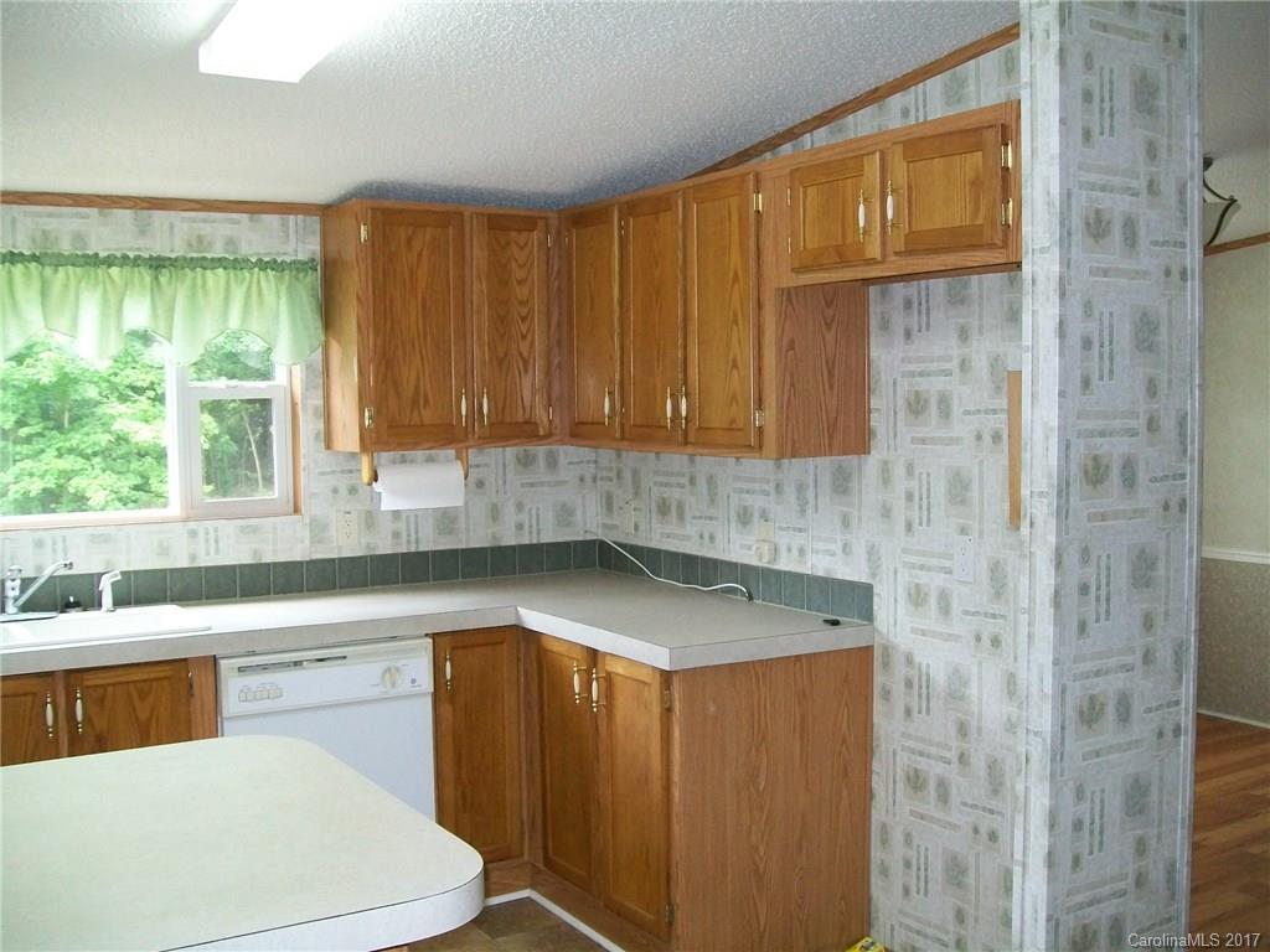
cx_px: 635
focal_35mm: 36
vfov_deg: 39.7
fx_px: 1321
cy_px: 476
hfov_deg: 51.4
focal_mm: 6
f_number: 2.7
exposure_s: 1/60
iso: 160
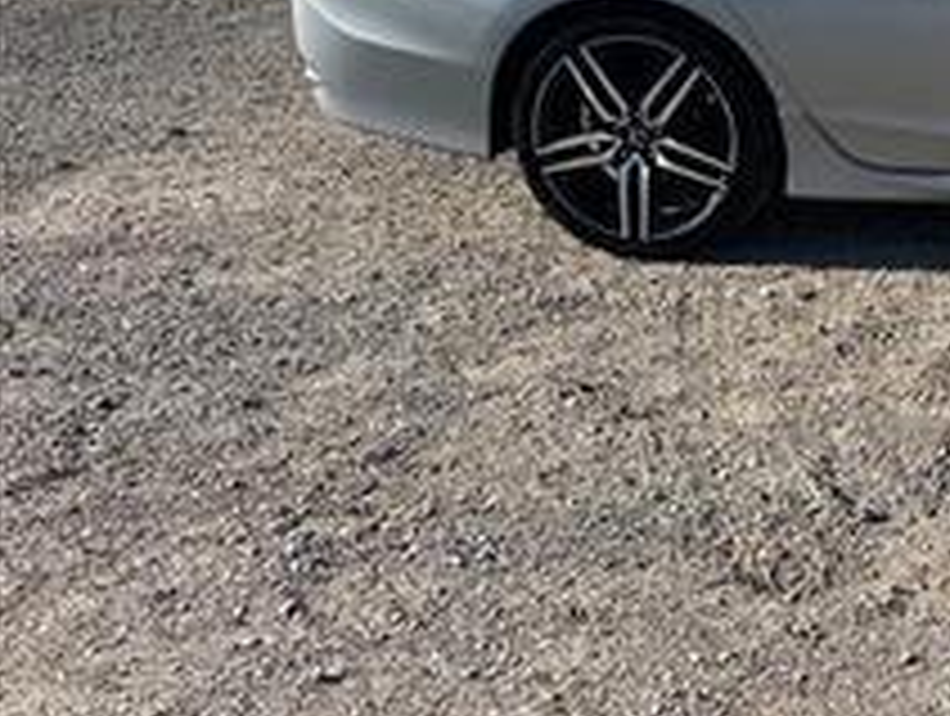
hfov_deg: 27.5
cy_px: 68
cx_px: 1130
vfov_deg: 23.1
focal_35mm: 62
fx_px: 1704
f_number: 1.5
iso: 50
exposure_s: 1/3077
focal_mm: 5.7
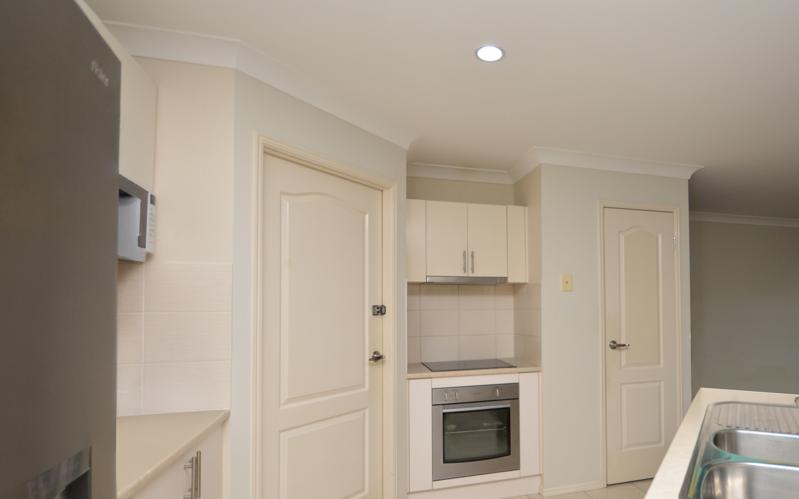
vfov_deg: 59.4
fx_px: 435
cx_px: 516
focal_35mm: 20
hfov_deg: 82.9
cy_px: 288
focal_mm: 10
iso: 500
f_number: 5.6
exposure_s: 1/160
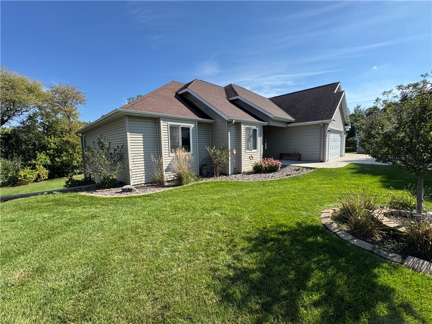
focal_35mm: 14
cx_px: 216
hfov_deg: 102.1
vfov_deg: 85.7
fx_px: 175
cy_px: 162
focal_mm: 2.22
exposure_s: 1/849
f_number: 2.2
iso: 40
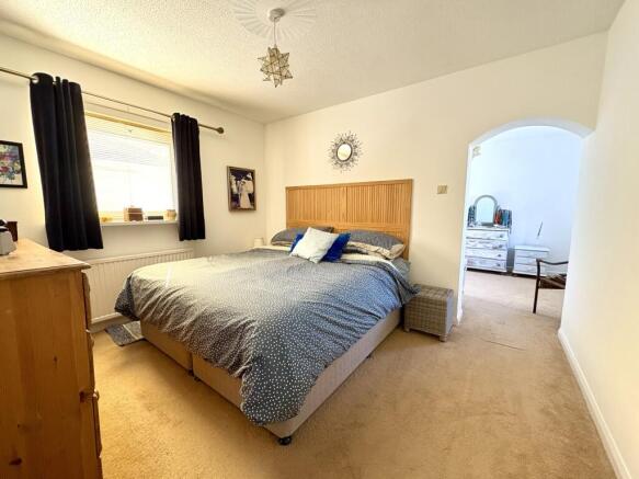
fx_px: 258
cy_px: 240
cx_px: 320
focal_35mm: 14
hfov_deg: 102.1
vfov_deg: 85.7
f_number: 2.2
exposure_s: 1/63
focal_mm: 2.22
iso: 200
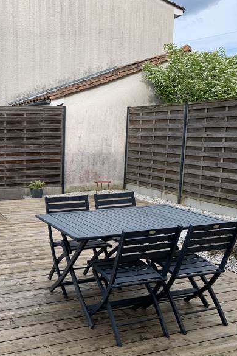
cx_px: 11
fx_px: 365
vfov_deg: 51.9
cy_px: 182
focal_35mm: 37
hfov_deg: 33.5
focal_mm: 4.25
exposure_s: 1/722
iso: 25
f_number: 1.8
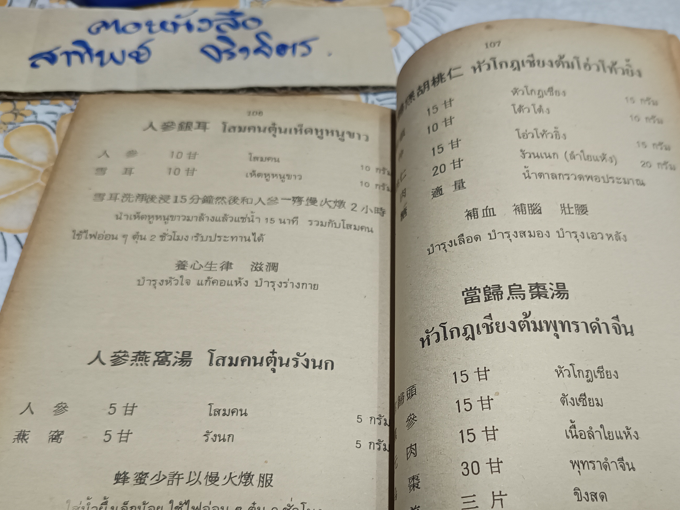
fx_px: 727
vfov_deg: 38.2
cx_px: 419
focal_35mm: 37
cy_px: 340
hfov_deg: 49.7
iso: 1101
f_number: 1.7
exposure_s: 1/33.3
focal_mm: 5.31
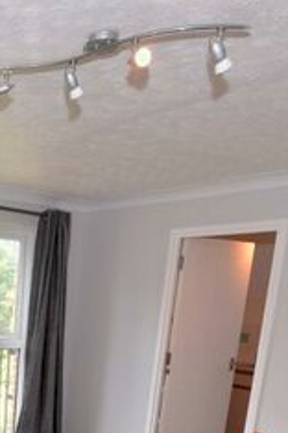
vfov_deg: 41.6
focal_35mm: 42
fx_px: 504
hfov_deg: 27.5
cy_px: 411
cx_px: -68
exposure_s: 1/80
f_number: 4.5
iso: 200
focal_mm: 14
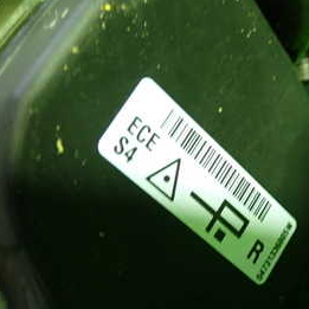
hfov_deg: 28.0
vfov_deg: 28.0
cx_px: 199
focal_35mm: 61
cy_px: 198
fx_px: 616
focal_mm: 5.4
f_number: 2.3
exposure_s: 1/30
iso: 640
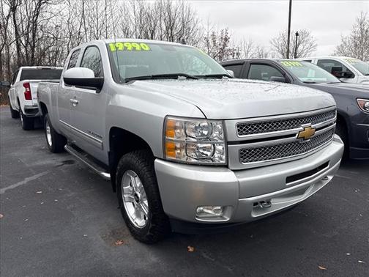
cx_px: 184
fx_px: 256
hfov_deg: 71.6
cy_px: 138
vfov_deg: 56.8
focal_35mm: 24
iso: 80
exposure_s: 1/898
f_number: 1.78
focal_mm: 6.76
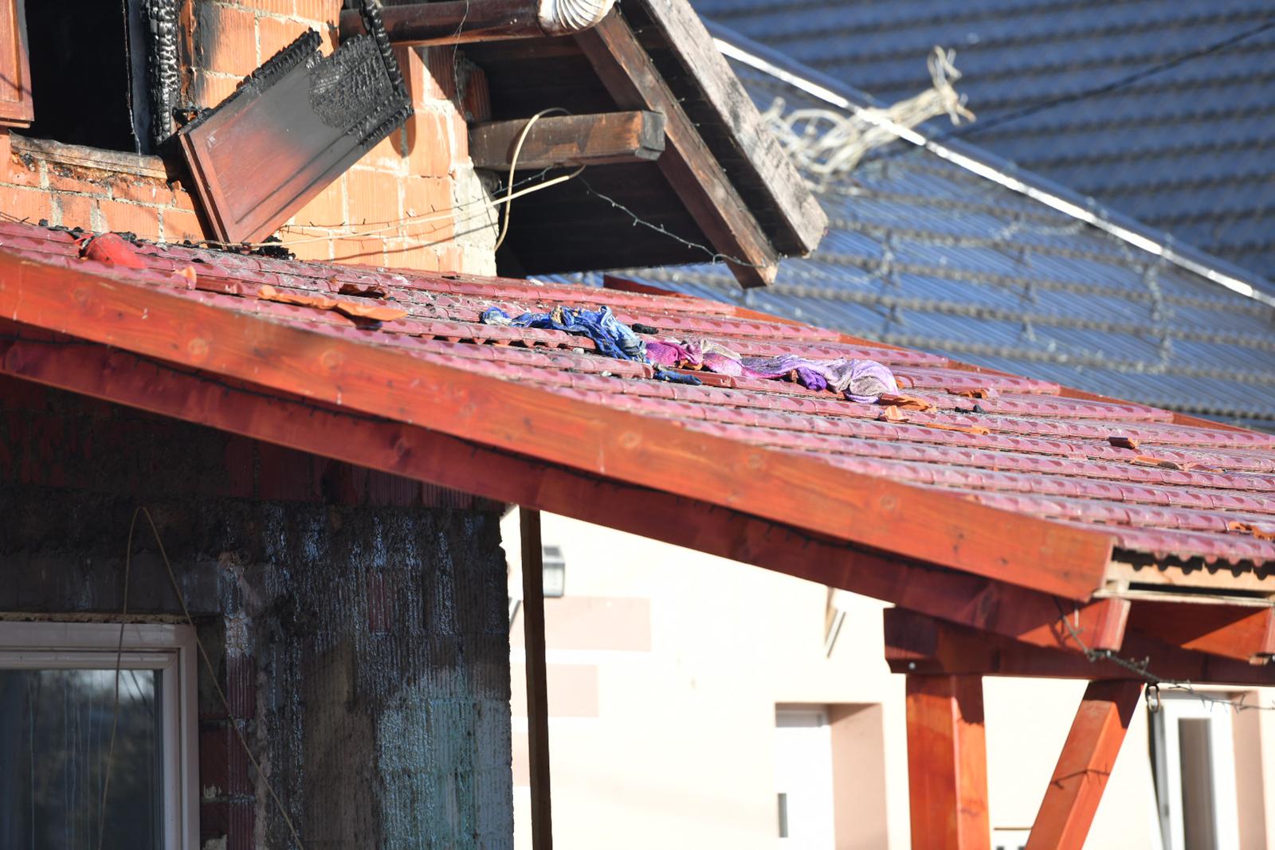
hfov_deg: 10.3
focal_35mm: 200
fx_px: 7083
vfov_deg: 6.9
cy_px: 425
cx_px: 638
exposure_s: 1/800
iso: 160
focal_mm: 200
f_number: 5
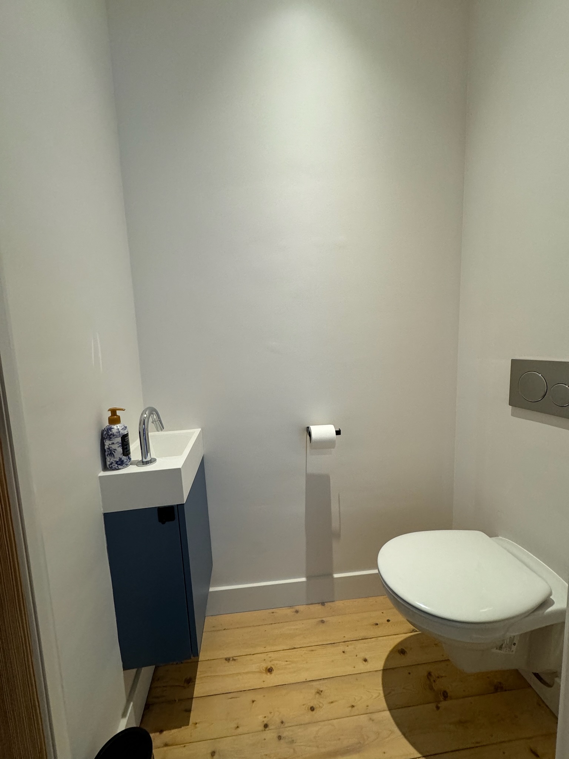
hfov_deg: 85.7
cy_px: 380
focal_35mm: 14
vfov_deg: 102.1
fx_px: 307
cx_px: 284
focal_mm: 2.22
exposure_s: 1/100
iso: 250
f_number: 2.2
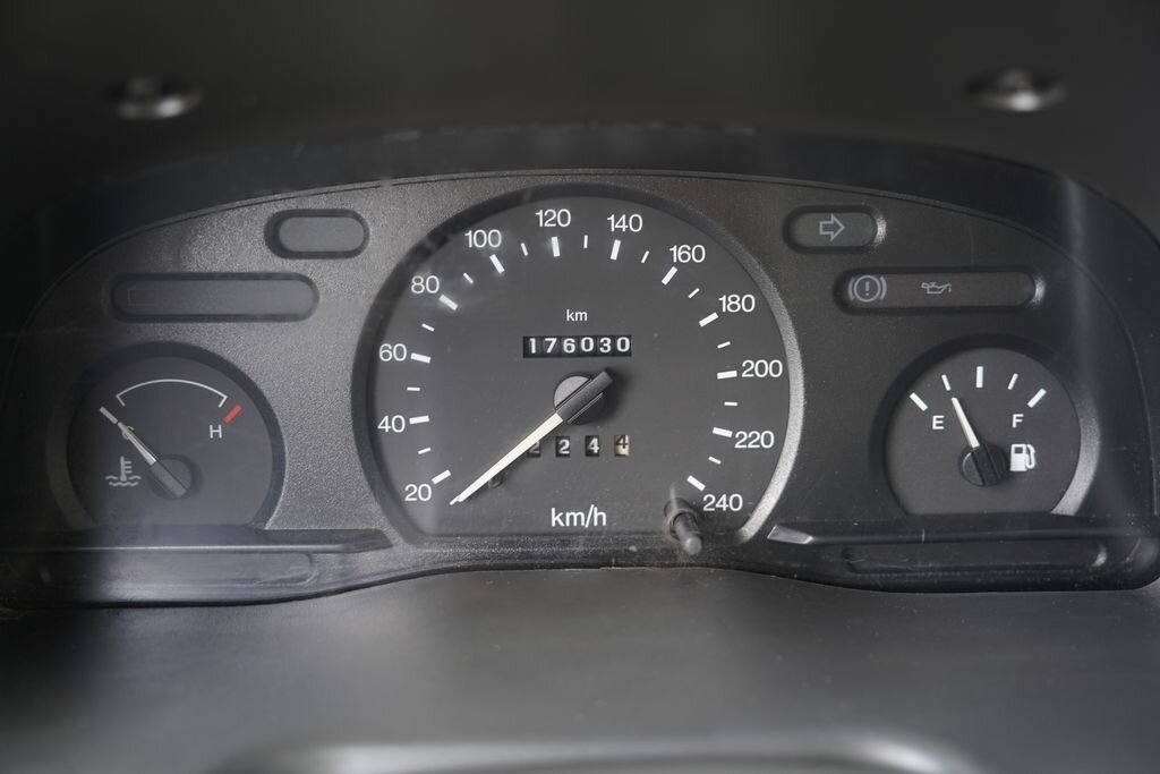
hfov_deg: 51.9
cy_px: 387
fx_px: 1192
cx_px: 580
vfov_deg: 36.0
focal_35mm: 37
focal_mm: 37
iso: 200
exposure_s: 1/40
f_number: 2.8
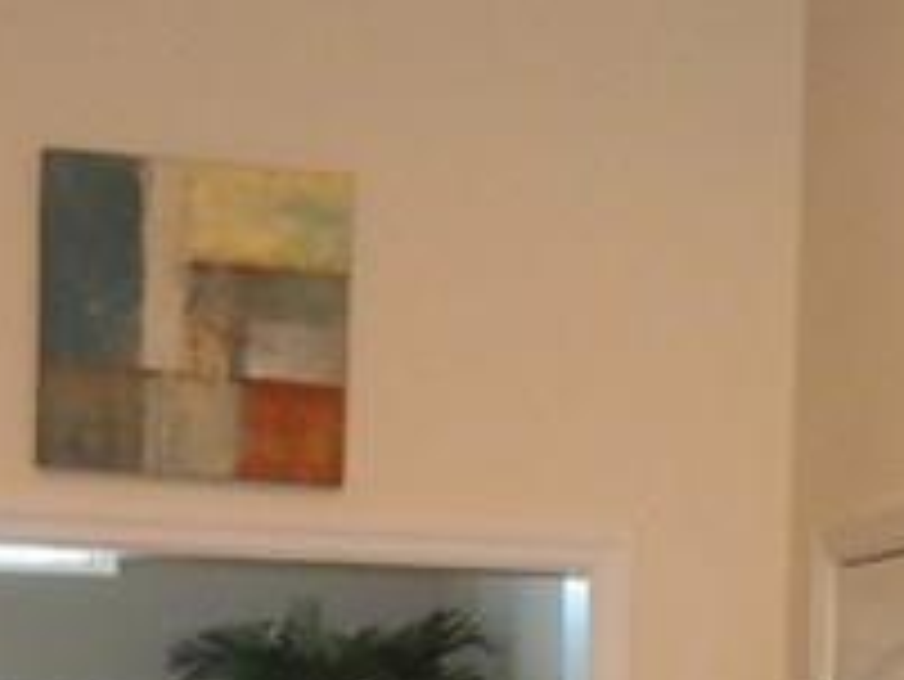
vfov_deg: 8.9
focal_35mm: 158
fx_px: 4129
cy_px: 1288
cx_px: 810
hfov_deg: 12.4
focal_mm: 5.5
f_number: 3.6
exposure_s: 1/25
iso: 280
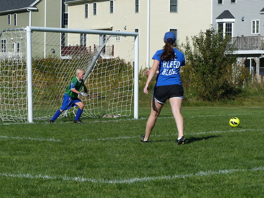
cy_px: 99
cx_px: 132
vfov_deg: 9.3
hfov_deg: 12.3
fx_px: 1221
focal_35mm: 160
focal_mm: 28.7
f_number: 4
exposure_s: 1/2000
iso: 100
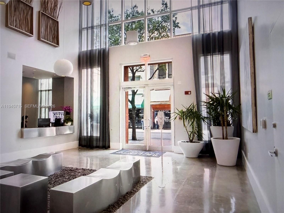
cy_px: 106
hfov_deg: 71.6
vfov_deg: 56.8
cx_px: 142
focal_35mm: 24
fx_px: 197
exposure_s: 1/120
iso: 200
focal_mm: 2.22
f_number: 2.2
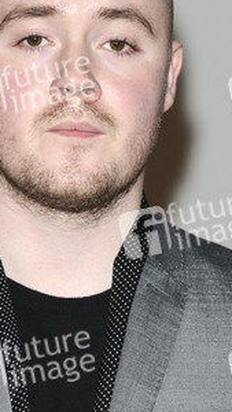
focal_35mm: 325
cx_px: 65
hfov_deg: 3.7
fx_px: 3547
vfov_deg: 6.6
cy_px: 158
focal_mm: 155
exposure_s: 1/160
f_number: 4.5
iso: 320
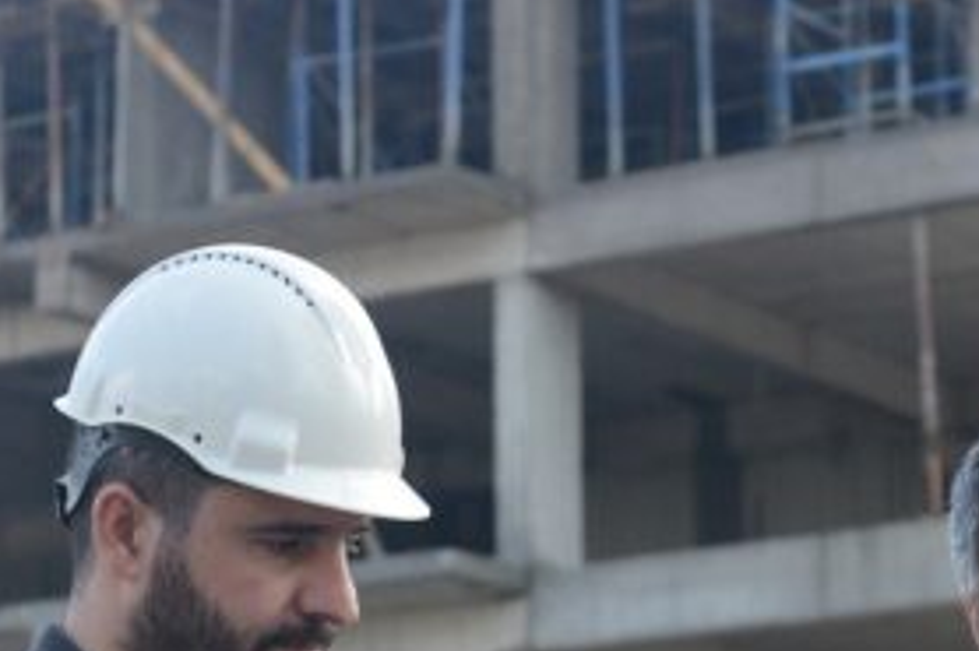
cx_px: 697
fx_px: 4403
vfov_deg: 8.4
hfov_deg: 12.7
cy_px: 690
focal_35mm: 162
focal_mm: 44
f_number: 4
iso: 800
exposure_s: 1/2000
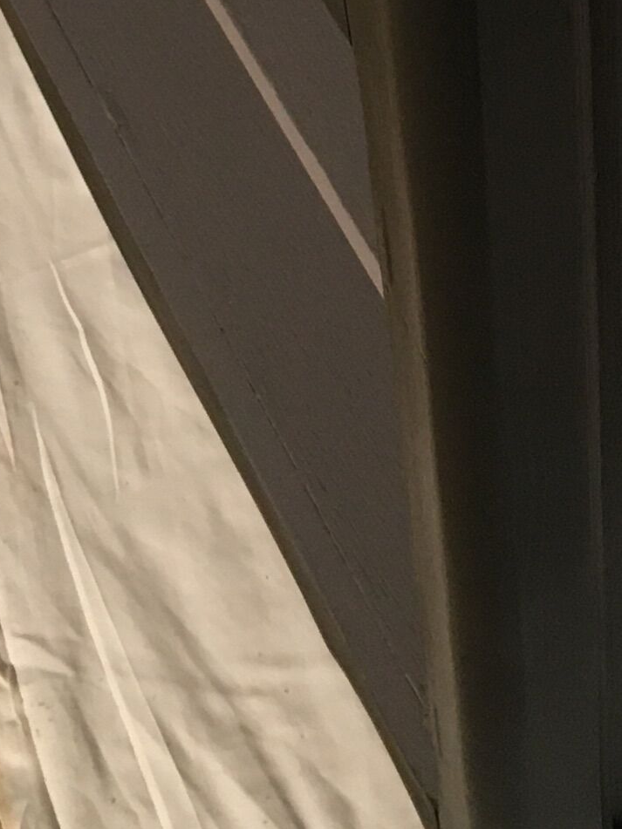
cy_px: -521
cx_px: 524
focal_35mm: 123
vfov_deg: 14.6
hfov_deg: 12.0
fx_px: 2948
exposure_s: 1/33
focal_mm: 4.15
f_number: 2.2
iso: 125
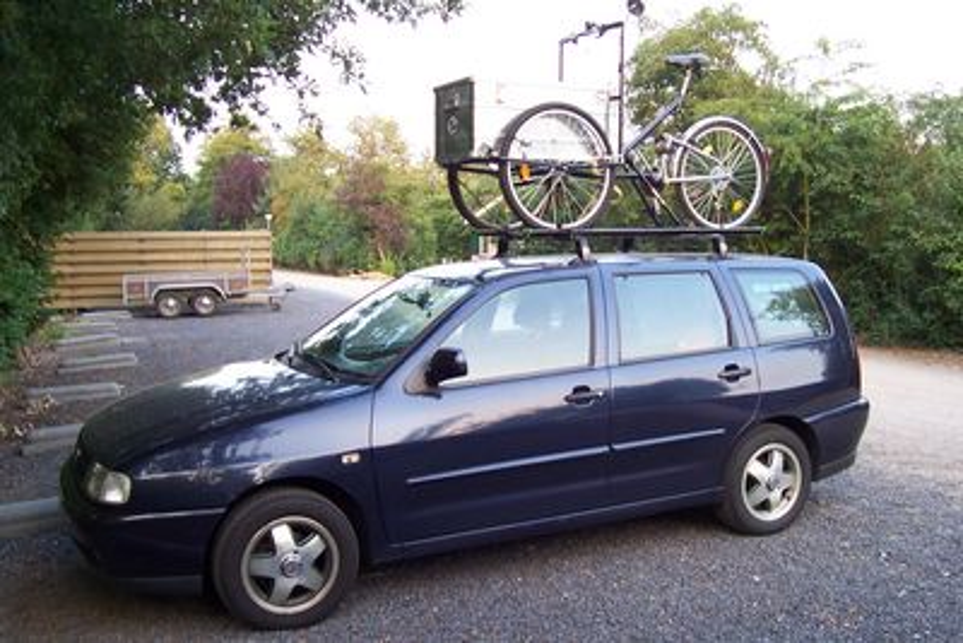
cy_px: 322
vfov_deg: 38.9
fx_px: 910
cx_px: 482
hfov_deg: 55.8
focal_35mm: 34
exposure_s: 1/30
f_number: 2.7
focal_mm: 5.6
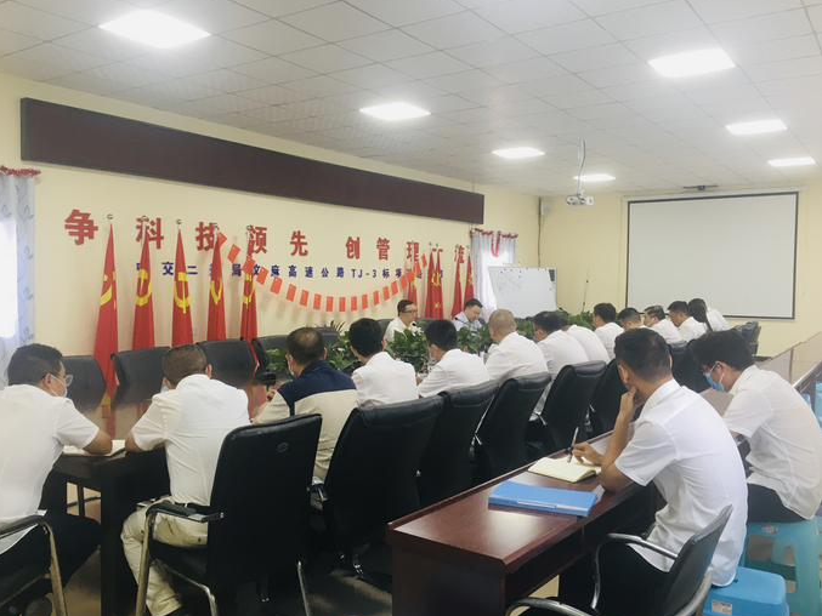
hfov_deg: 59.9
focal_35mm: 30
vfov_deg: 46.8
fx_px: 713
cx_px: 399
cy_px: 310
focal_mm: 4.15
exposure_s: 1/33
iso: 80
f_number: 2.2
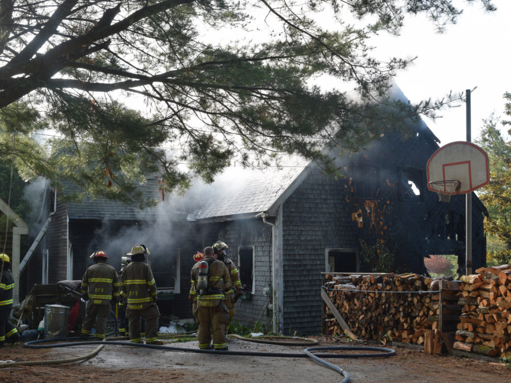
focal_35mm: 45
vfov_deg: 32.5
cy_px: 191
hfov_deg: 42.4
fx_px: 658
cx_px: 273
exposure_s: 1/250
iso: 360
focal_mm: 27
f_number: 8
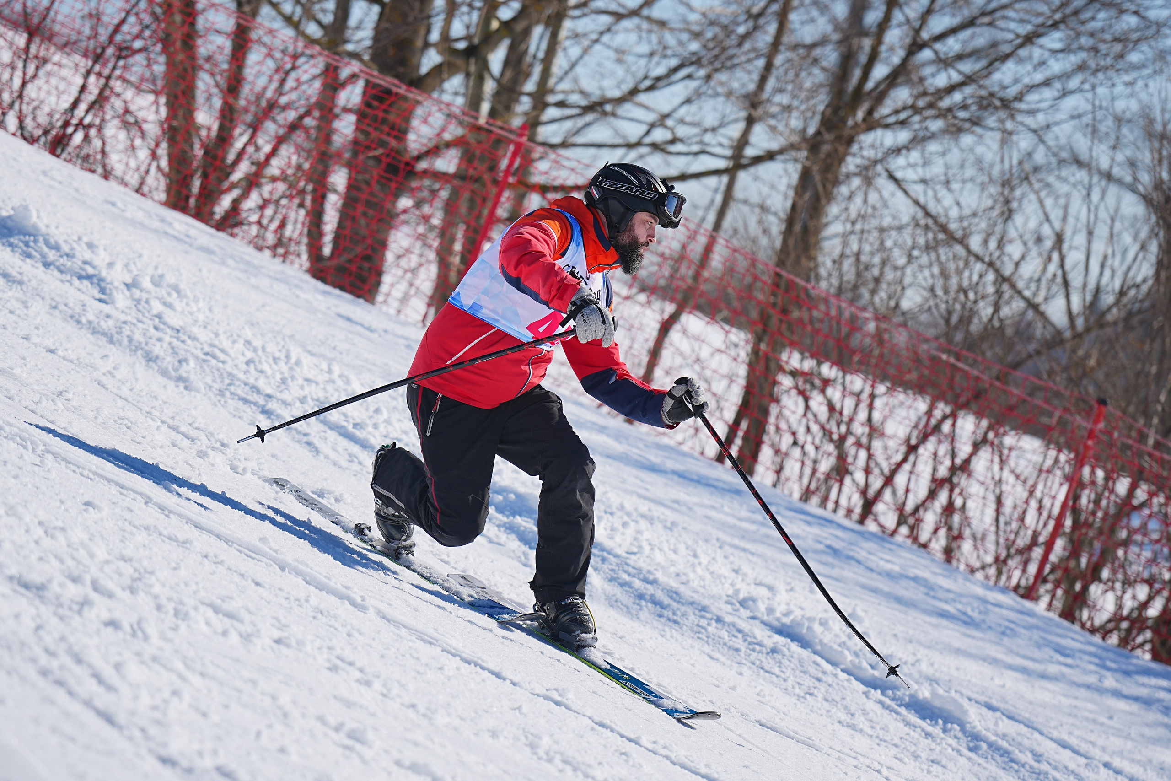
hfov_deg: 10.5
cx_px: 586
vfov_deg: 7.0
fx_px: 6375
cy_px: 390
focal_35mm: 196
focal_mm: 131
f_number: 2.8
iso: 100
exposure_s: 1/4000
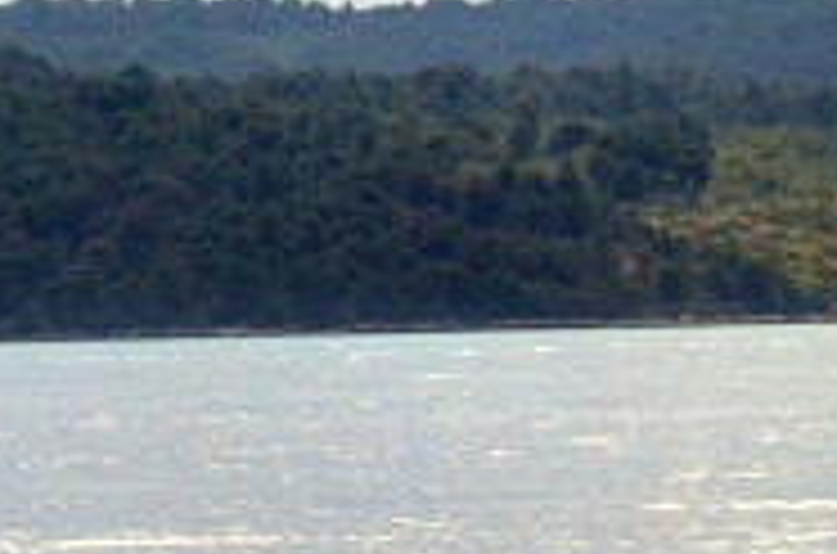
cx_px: -1393
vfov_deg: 2.4
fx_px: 13103
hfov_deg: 3.6
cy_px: -169
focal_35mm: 565
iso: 800
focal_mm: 70
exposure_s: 1/8000
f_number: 4.5
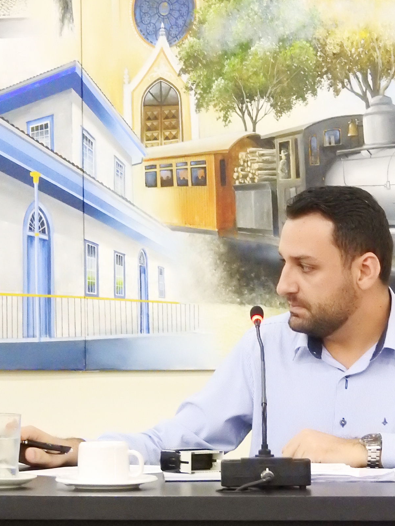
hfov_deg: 8.7
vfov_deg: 11.6
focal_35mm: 170
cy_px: 332
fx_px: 2586
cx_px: 273
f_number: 5
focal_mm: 20.6
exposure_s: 1/20
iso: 1600
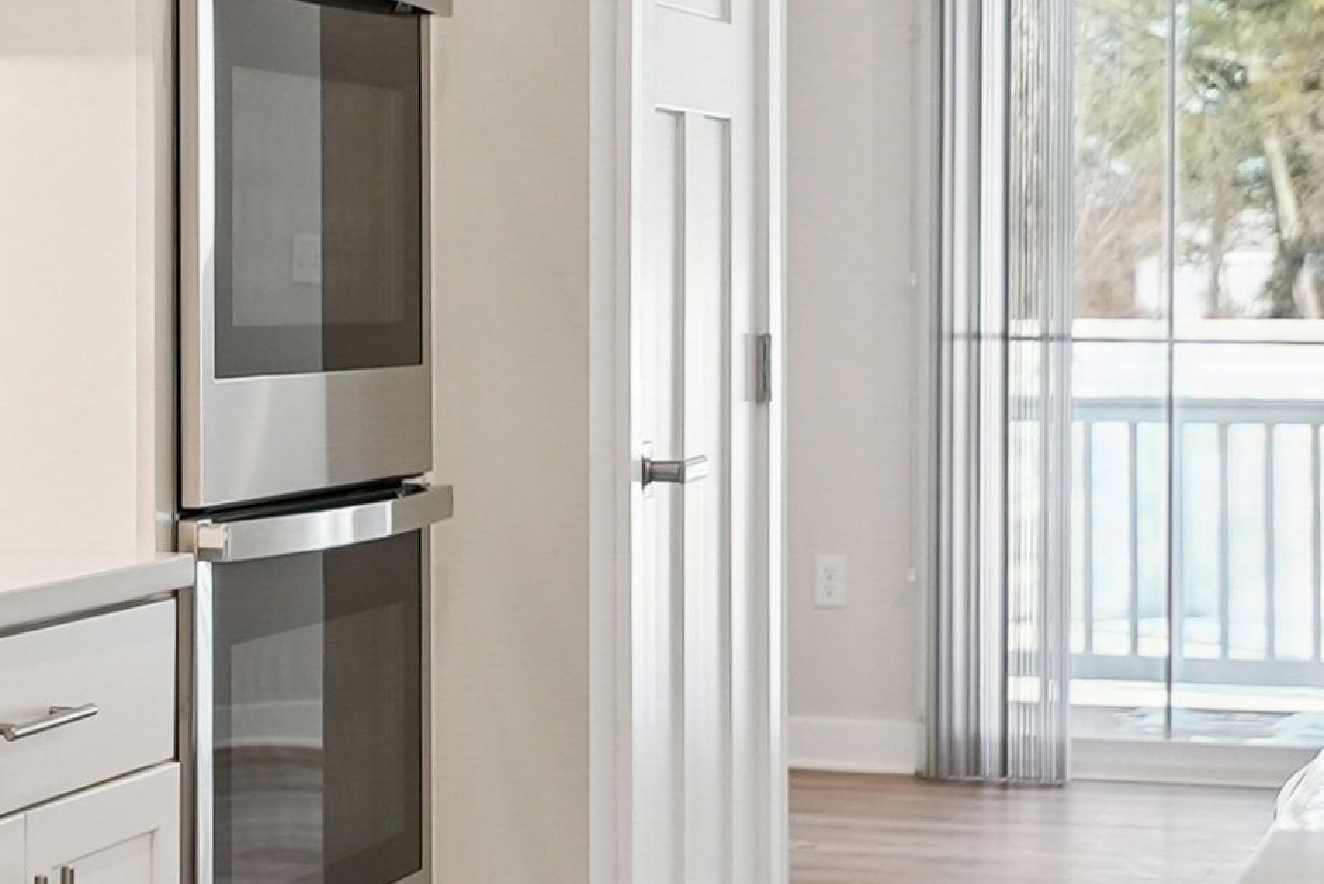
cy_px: 339
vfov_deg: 12.7
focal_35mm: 108
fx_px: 3974
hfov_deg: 18.8
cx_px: 283
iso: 400
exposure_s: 1/320
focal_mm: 24
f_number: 3.2
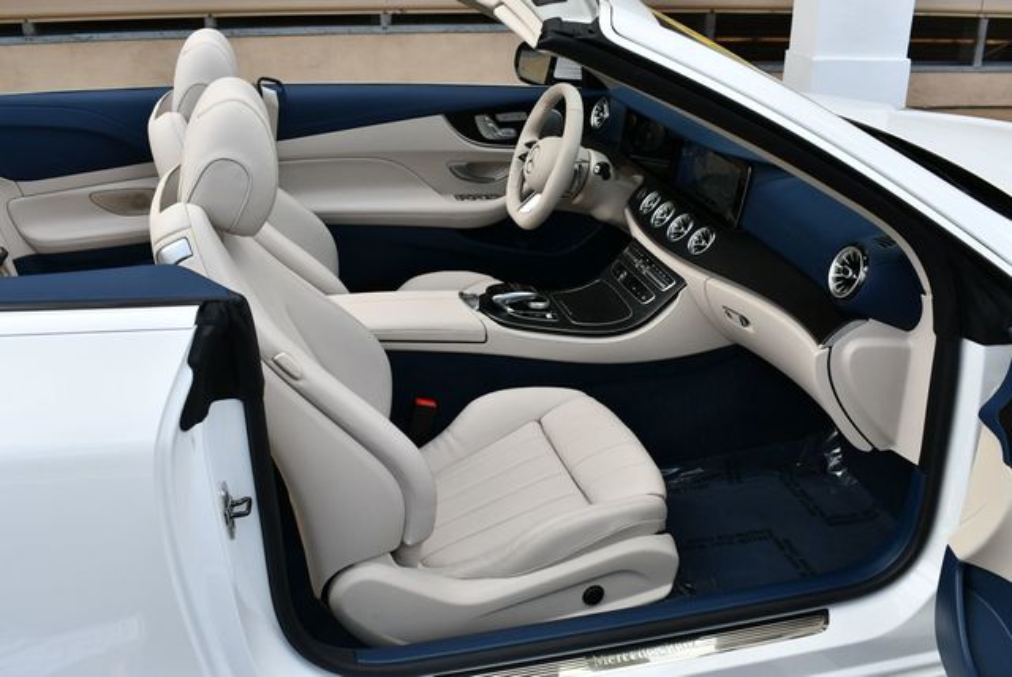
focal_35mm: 36
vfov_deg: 36.9
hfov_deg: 53.1
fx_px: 1013
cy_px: 338
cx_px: 506
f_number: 6.3
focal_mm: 18
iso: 200
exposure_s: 1/250
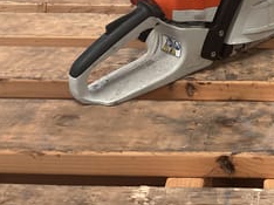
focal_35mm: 62
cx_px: 253
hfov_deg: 29.8
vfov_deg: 23.0
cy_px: 18
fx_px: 490
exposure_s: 1/60
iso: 100
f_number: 1.8
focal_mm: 3
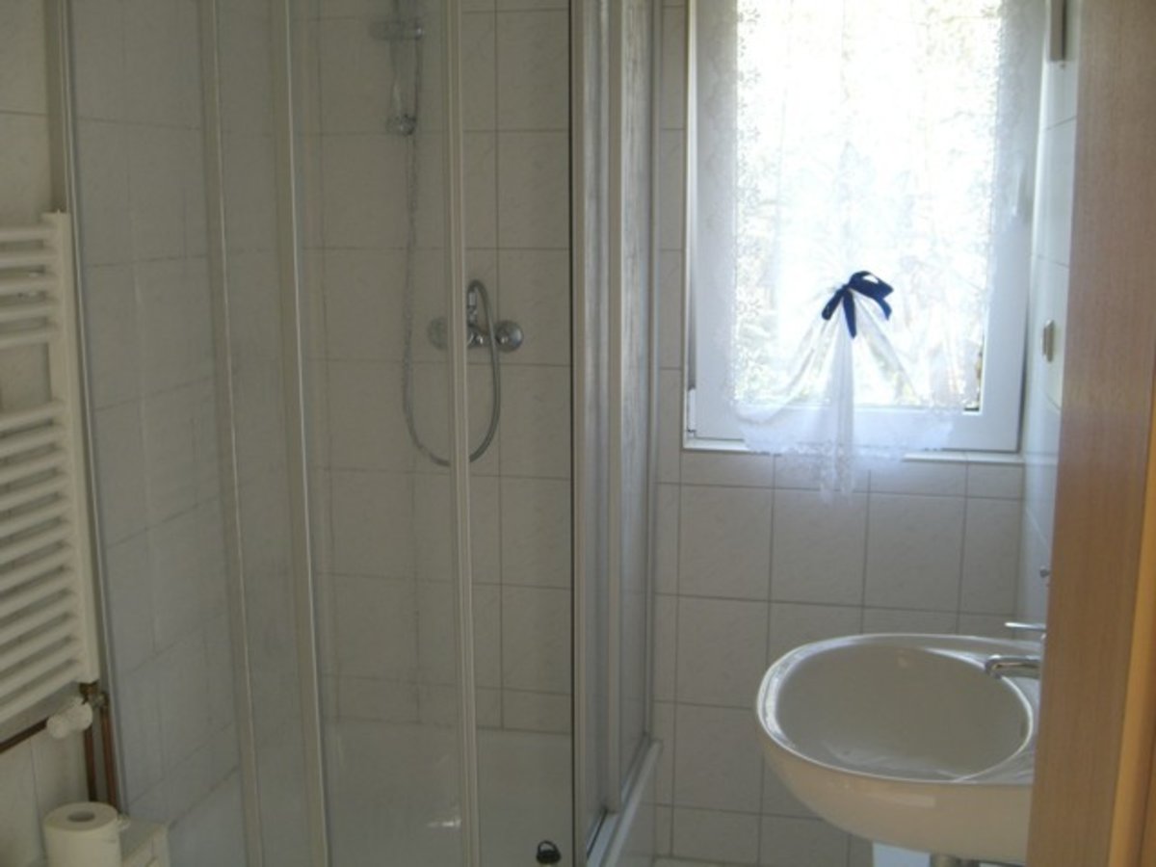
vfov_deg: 37.7
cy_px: 434
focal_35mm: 38
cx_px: 578
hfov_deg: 49.0
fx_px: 1269
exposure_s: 1/100
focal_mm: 7.9
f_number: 2.8
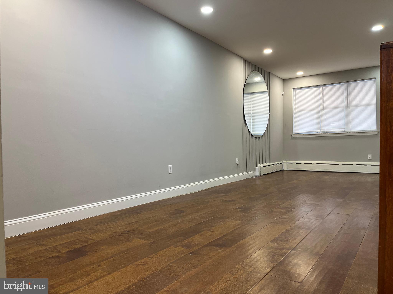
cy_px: 147
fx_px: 295
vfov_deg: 53.1
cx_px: 196
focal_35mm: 26
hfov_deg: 67.3
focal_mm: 5.1
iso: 125
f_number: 1.6
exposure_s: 1/120
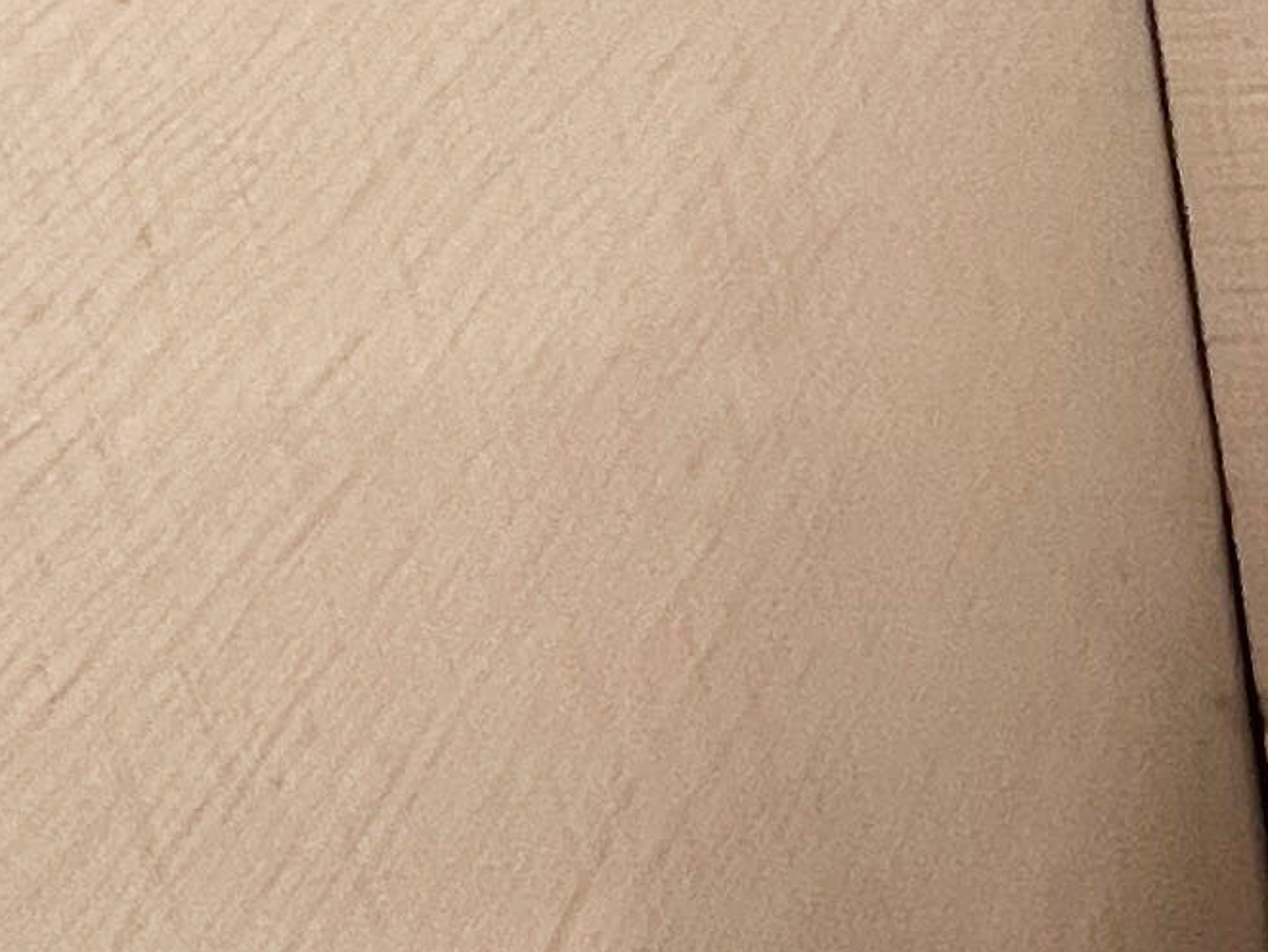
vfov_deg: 18.3
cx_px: 2073
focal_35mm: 79
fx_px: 2895
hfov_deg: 20.1
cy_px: 29
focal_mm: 1.57
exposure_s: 1/50
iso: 160
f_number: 1.8
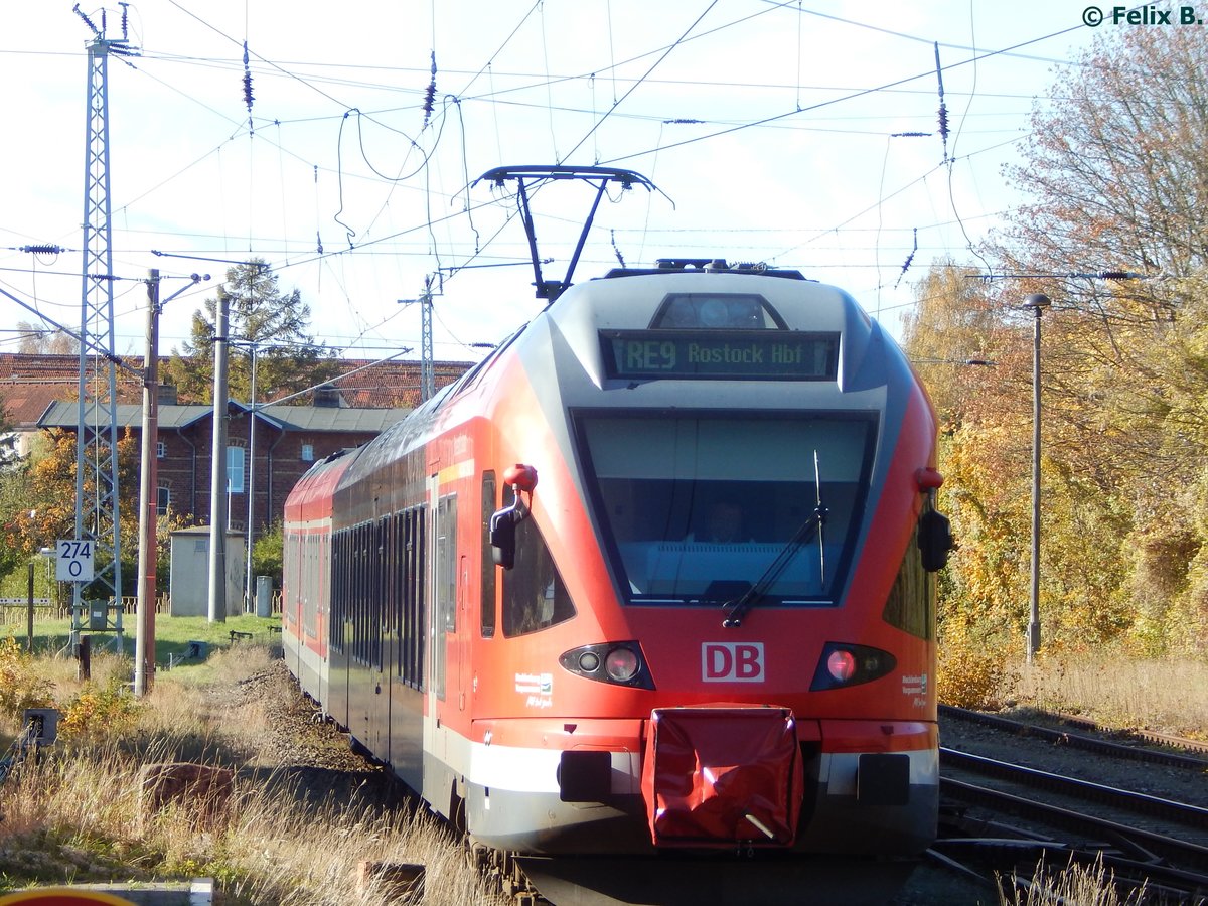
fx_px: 6351
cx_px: 604
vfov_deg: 8.2
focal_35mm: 182
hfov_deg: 10.9
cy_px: 453
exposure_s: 1/250
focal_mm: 32.8
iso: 125
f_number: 5.3
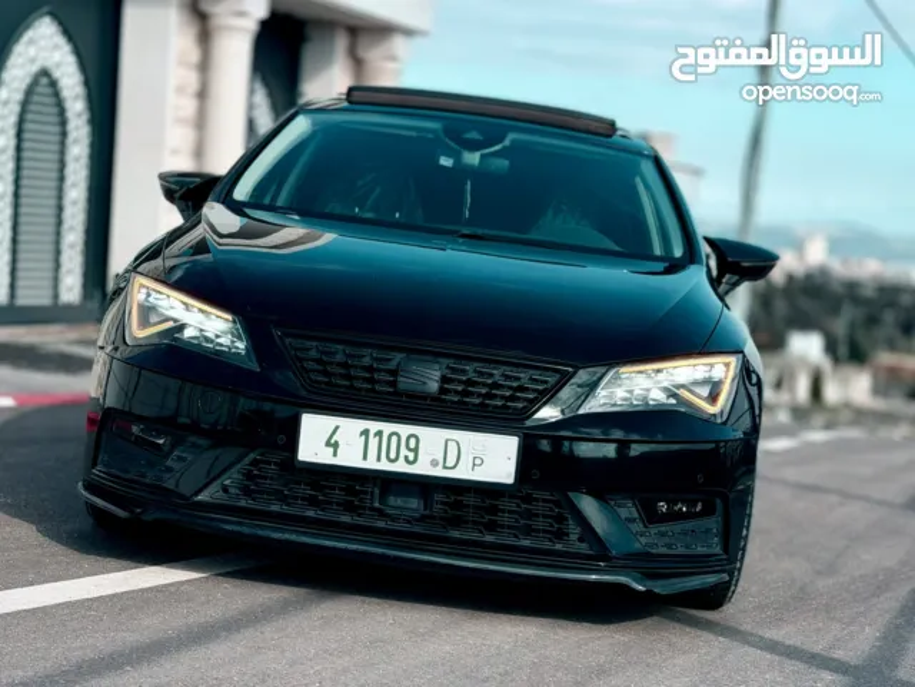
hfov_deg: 39.7
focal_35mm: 48
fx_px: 1269
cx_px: 458
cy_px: 344
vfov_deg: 30.3
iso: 64
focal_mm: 6.76
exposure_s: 1/2865
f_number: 1.78
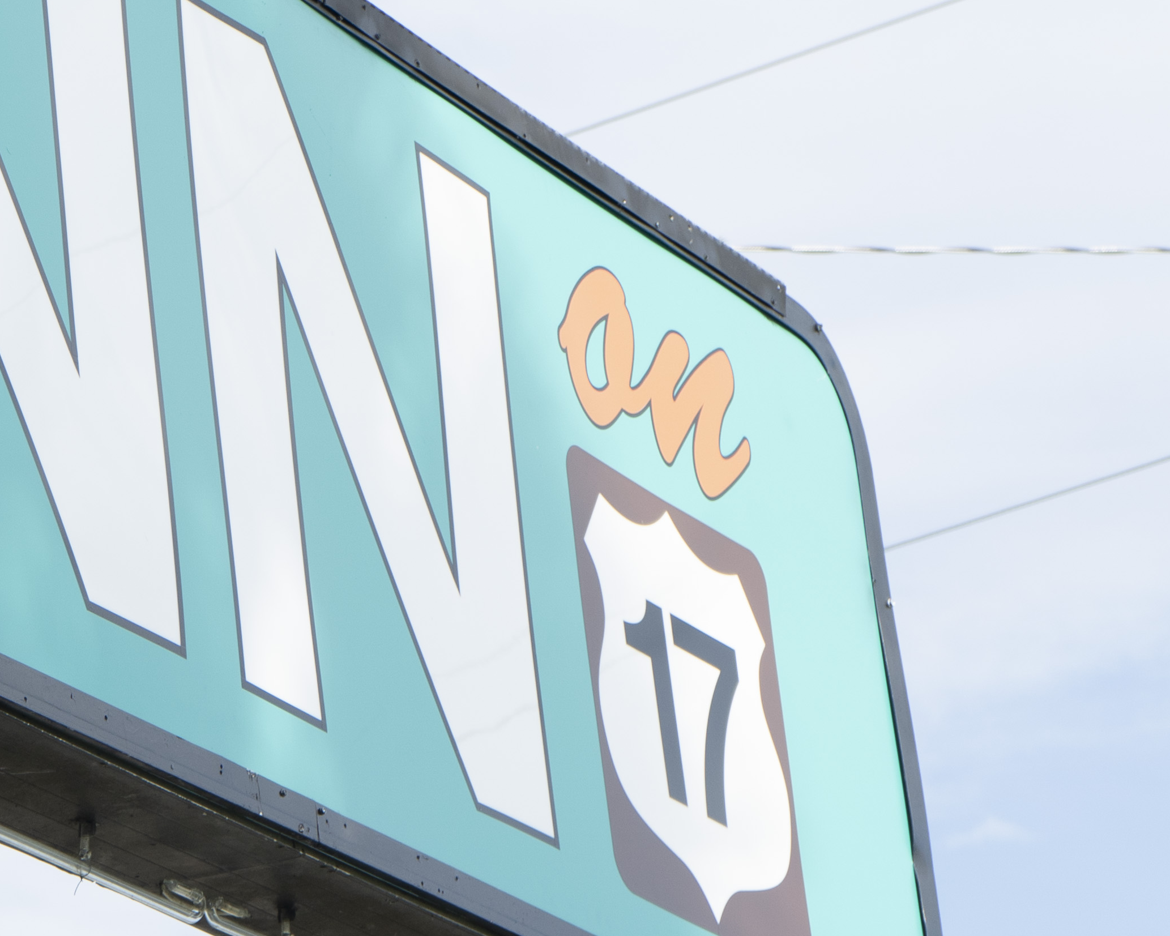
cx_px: -55
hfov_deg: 11.3
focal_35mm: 169
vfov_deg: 9.1
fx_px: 5852
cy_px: 173
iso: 250
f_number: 5.6
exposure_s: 1/640
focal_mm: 62
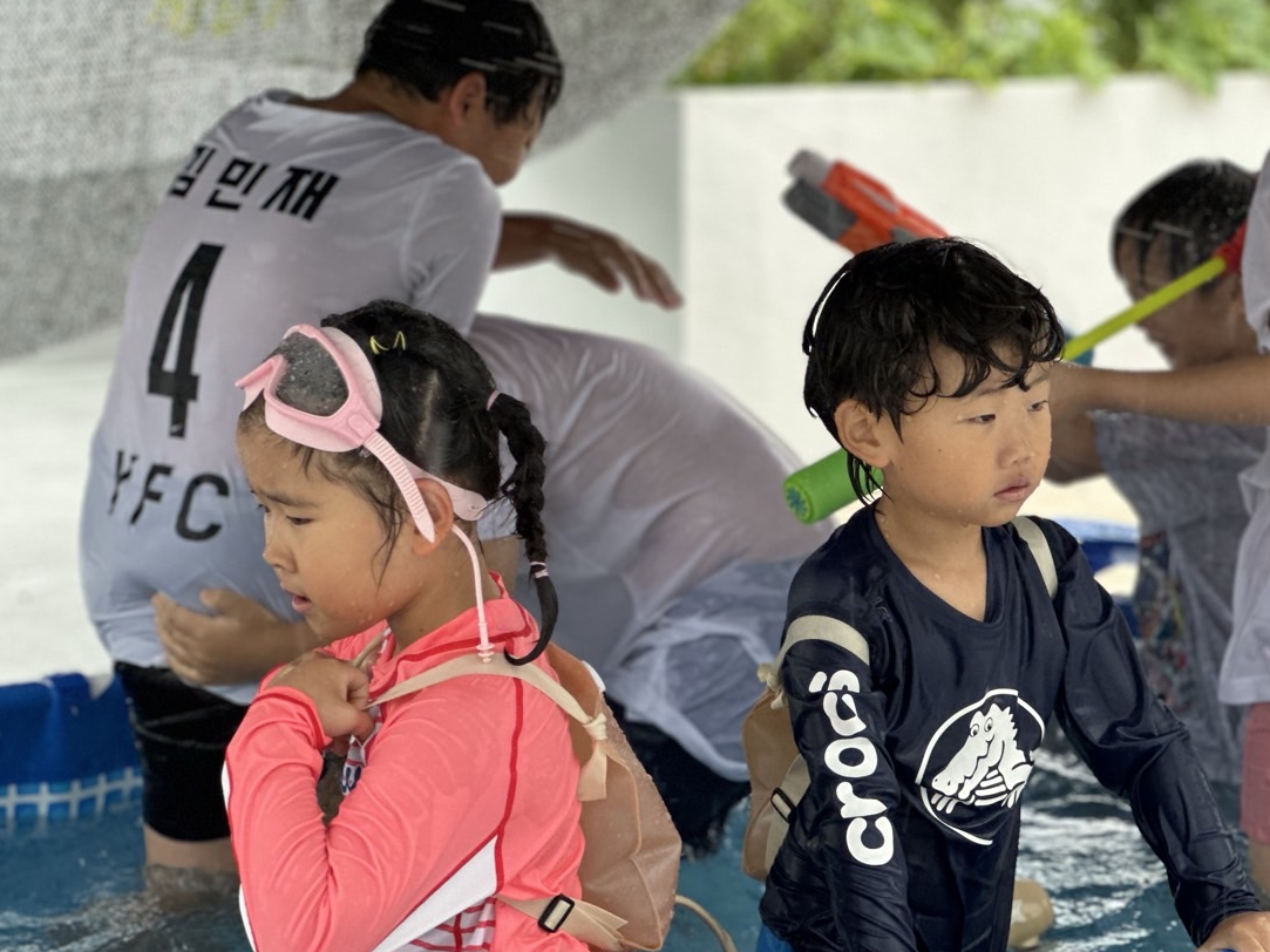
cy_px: 512
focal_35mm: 91
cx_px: 673
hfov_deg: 21.5
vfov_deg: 16.2
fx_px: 3338
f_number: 2.8
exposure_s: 1/121
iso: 200
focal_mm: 9
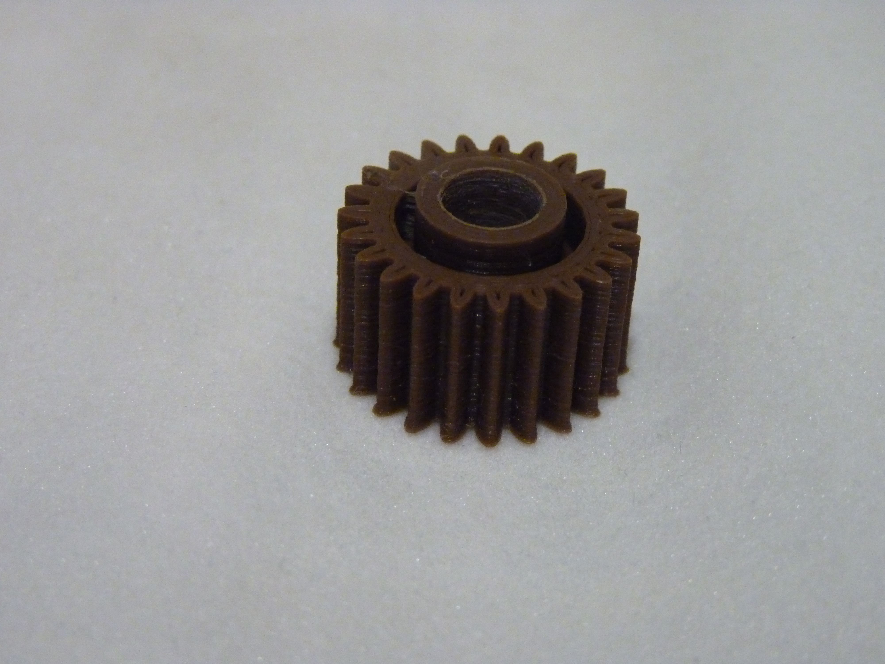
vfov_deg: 16.2
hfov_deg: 21.5
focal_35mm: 91
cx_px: 442
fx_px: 2327
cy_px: 332
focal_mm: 16.1
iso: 800
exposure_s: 1/40
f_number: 3.4
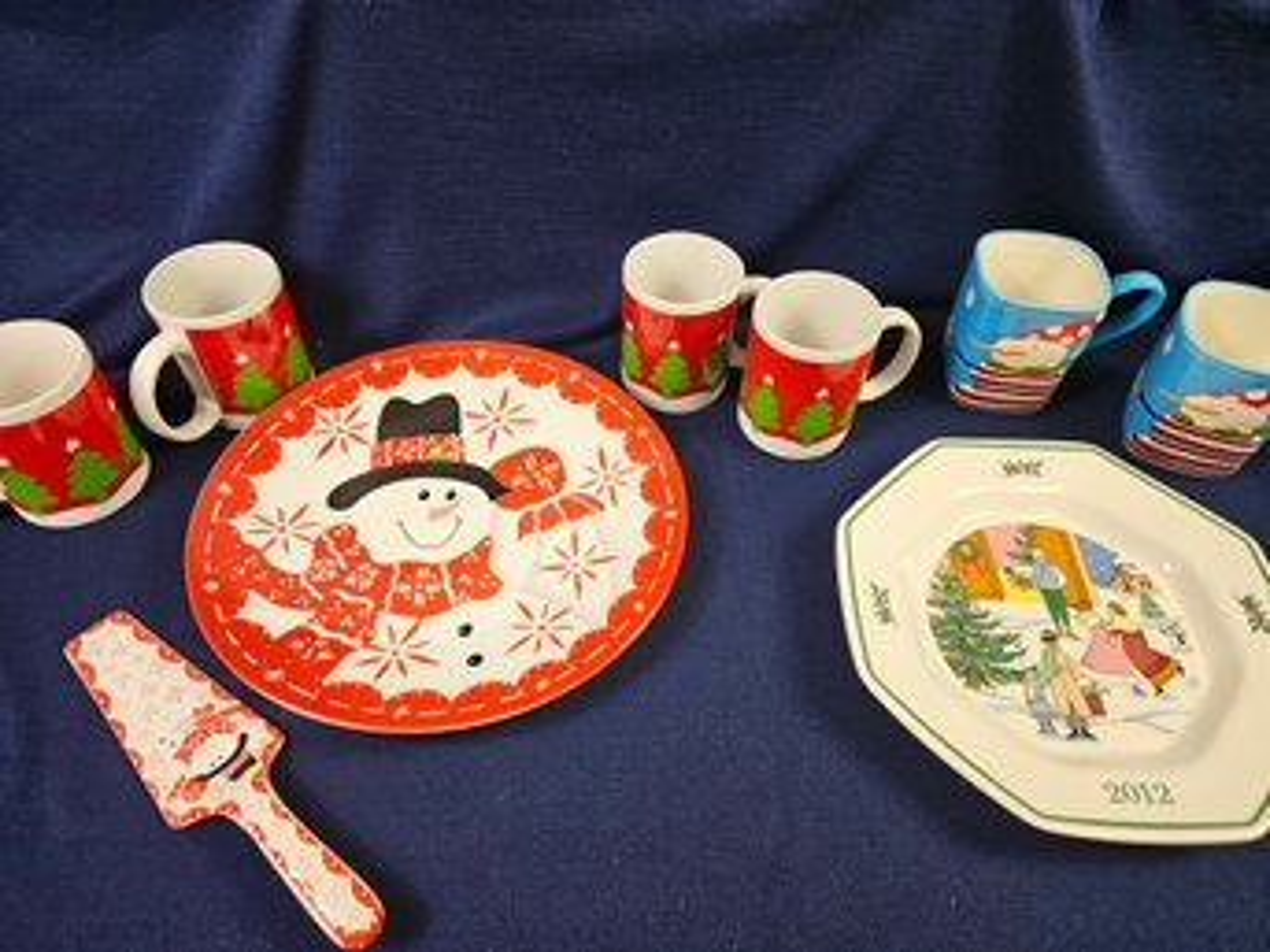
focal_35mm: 23
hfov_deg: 73.9
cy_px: 476
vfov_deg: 58.8
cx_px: 635
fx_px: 844
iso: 250
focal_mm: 5.4
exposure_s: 1/120
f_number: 1.8
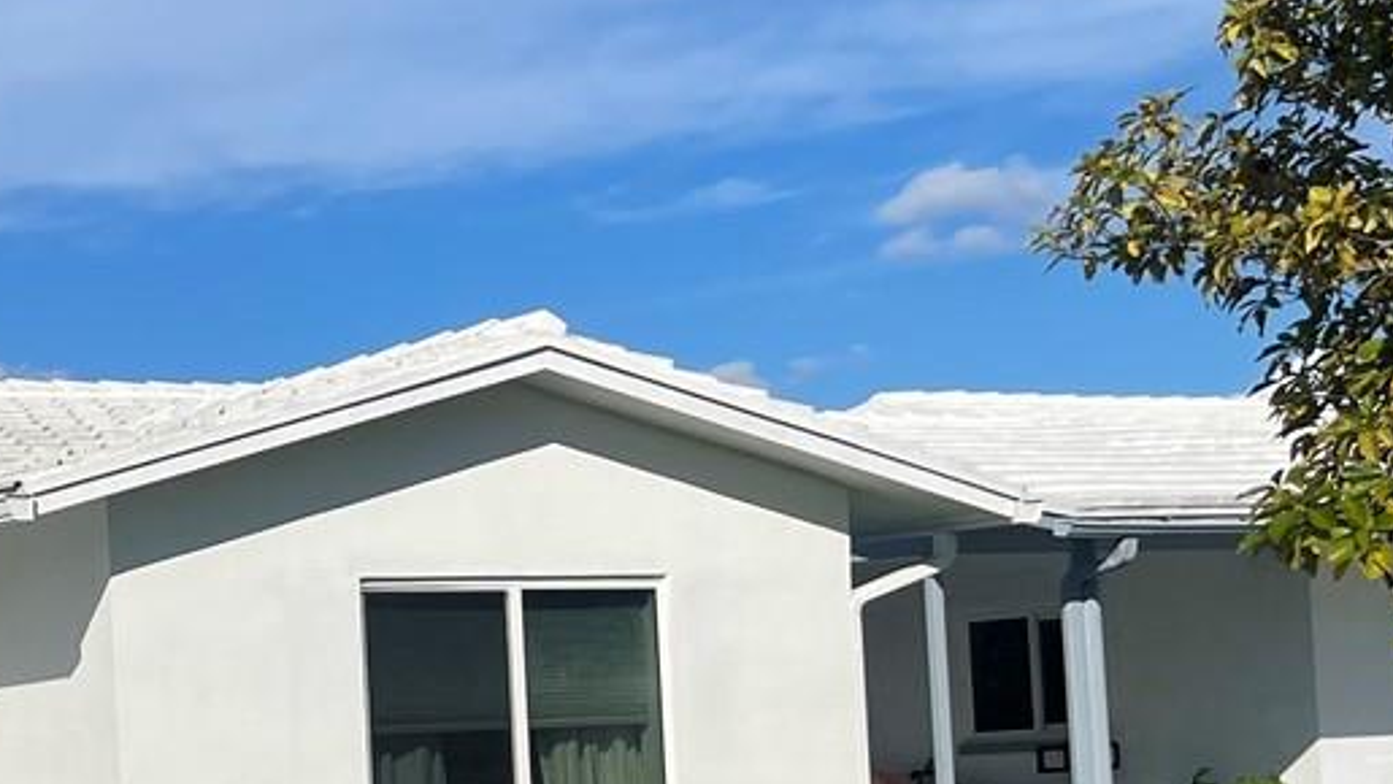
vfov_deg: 13.6
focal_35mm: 88
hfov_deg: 21.6
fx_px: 3251
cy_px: 687
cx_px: -473
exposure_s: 1/7937
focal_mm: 5.1
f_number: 1.6
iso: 32
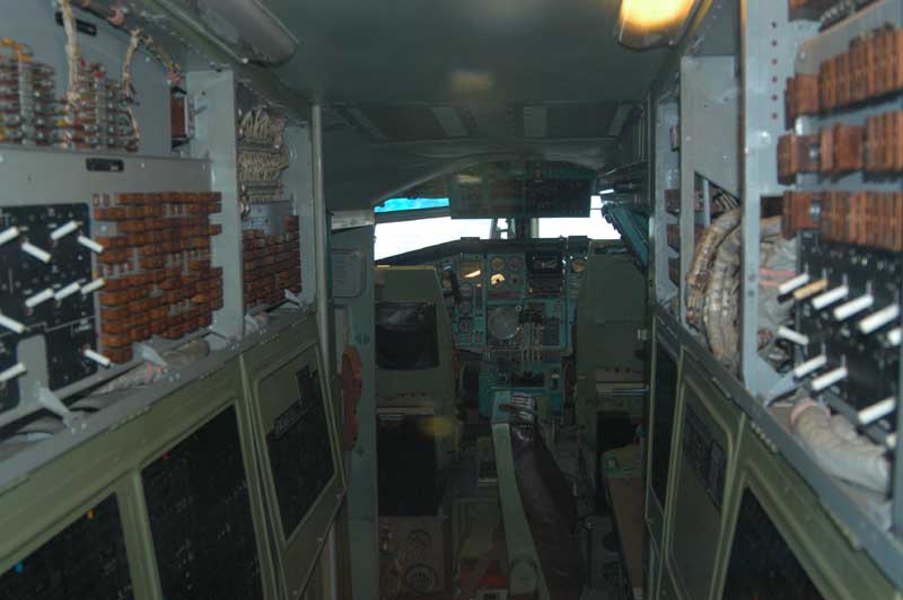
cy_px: 300
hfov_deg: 53.2
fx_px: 902
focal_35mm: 36
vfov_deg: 36.8
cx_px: 452
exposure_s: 1/60
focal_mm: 24
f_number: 5
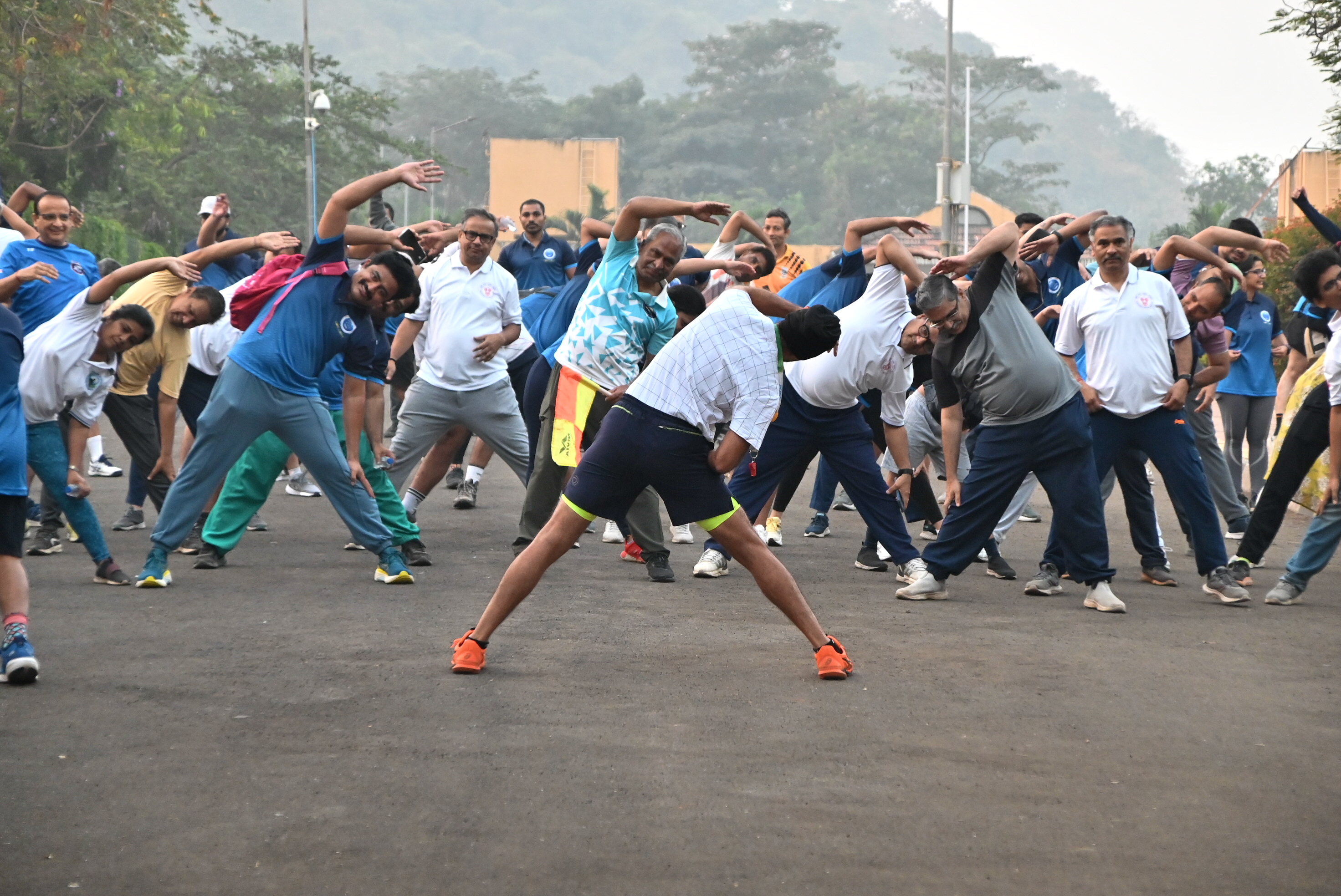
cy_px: 448
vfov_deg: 11.7
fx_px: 4362
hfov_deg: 17.5
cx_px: 670
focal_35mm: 117
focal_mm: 78
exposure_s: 1/200
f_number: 5.3
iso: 2500
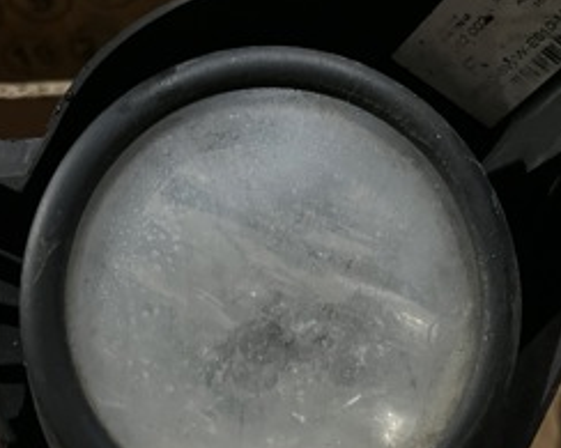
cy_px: 250
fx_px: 830
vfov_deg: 30.2
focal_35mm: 50
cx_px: 313
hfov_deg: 37.3
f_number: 1.6
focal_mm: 5.1
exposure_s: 1/25
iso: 800
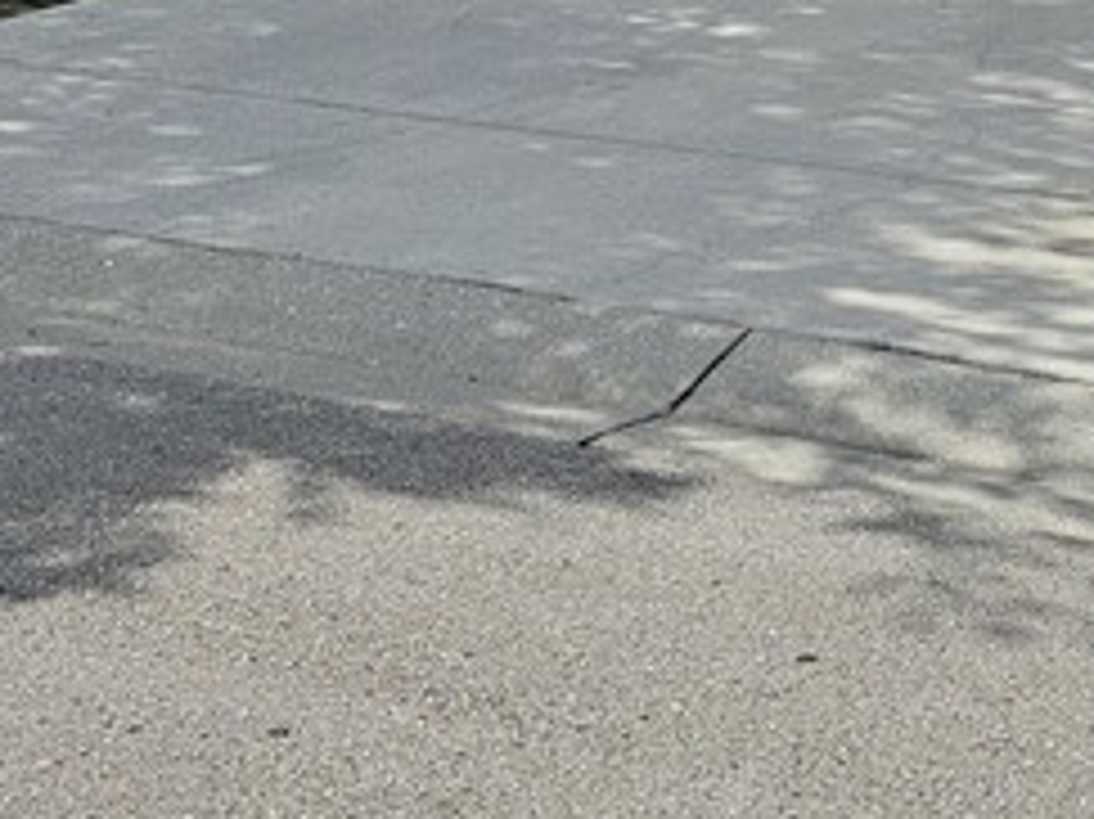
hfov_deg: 19.8
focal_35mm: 97
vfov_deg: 13.7
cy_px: -612
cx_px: 1017
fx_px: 3064
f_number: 1.7
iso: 10
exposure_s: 1/1283
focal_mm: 6.3
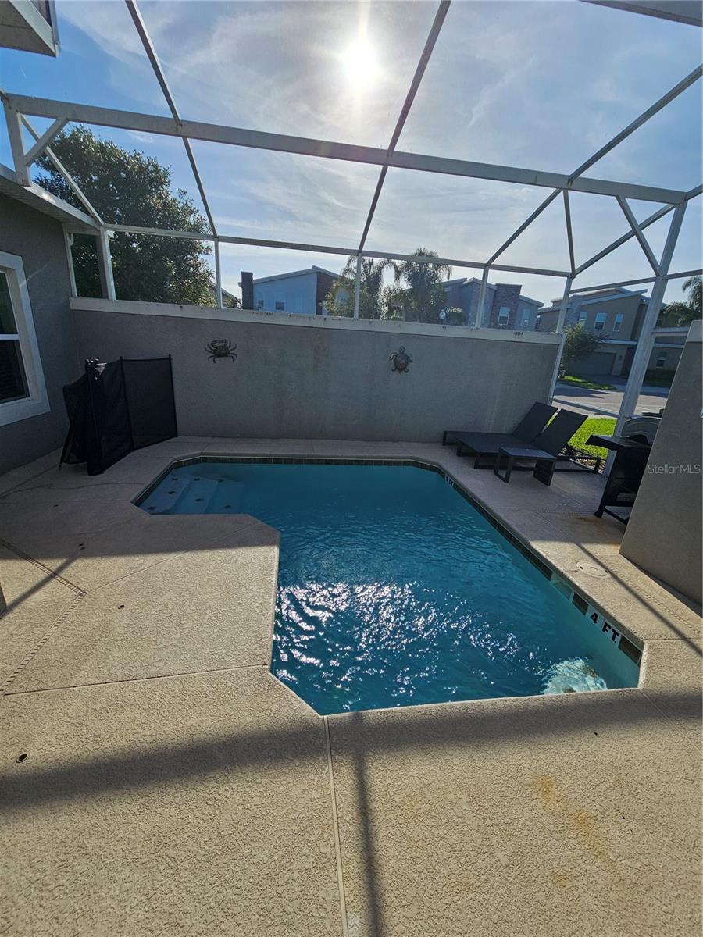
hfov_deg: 89.9
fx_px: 352
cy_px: 468
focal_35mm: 13
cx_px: 352
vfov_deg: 106.2
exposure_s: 1/2586
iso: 50
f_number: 2.2
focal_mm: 2.2
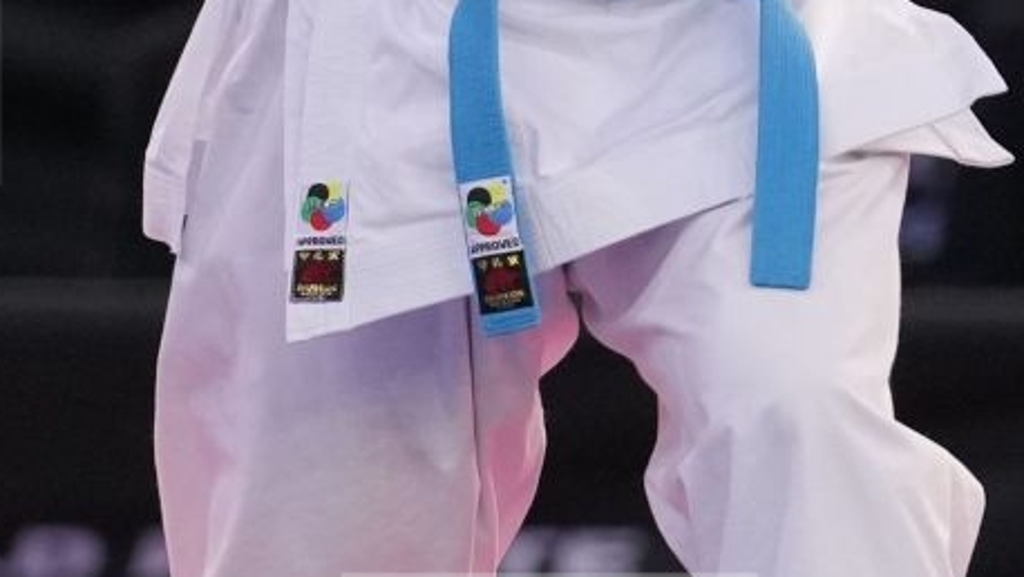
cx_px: 550
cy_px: -18
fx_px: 33002
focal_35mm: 1215
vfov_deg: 1.0
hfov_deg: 1.8
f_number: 2.8
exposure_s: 1/1000
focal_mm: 197
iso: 2000
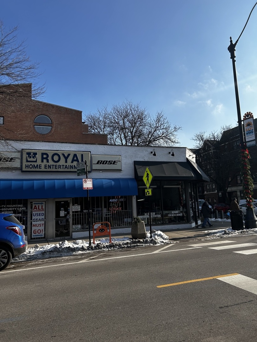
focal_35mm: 26
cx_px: 128
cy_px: 171
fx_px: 257
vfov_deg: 67.3
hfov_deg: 53.1
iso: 50
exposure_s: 1/3968
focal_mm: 5.7
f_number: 1.5
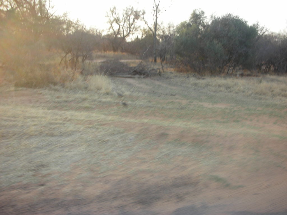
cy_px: 108
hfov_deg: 52.6
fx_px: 290
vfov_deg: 40.7
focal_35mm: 35
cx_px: 144
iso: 50
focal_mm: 5.8
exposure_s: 1/61.2
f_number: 3
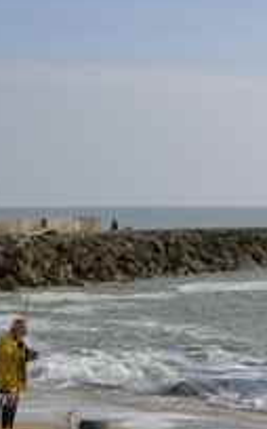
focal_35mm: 142
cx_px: 106
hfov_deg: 9.2
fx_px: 1659
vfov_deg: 14.7
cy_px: 269
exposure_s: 1/160
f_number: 11
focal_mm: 45
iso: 100
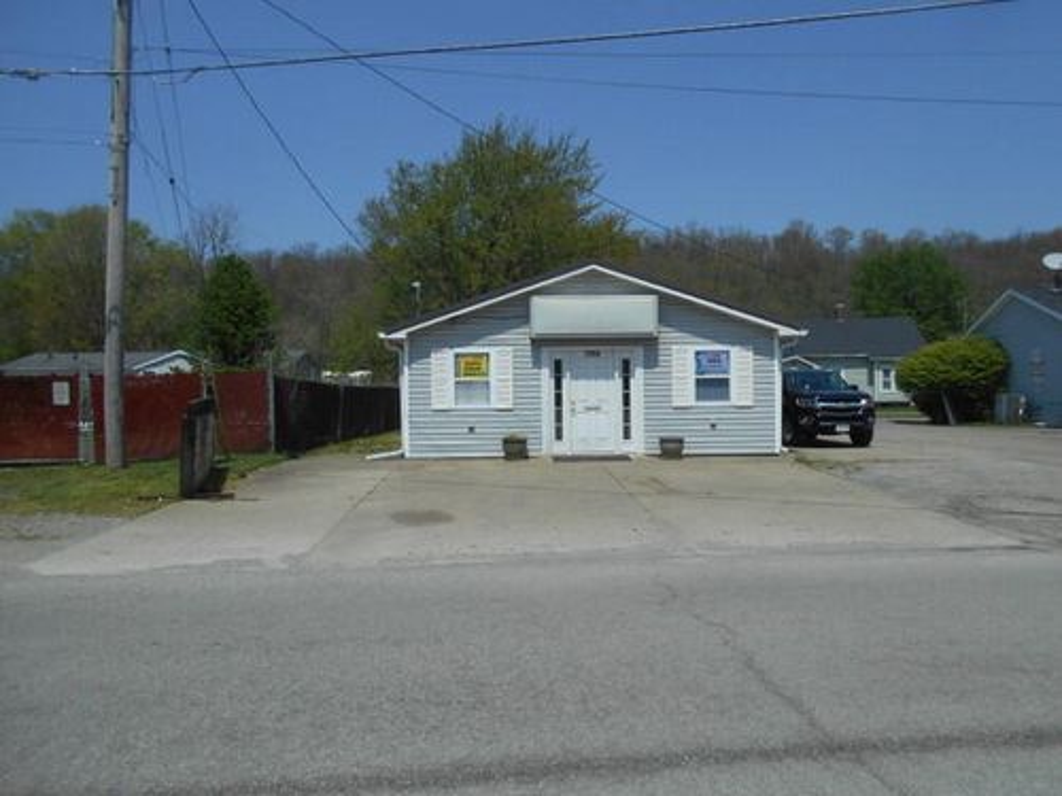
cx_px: 531
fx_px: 798
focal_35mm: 26
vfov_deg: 53.1
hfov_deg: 67.3
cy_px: 398
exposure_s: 1/2000
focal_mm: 4.6
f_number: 3.2
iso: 80
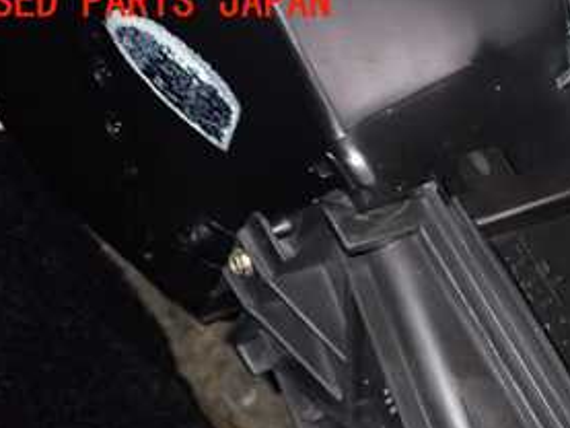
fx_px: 1071
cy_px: 440
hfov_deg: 28.0
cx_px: 574
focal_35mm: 65
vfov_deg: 21.7
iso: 320
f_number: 6.3
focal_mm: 5.4
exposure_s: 1/30
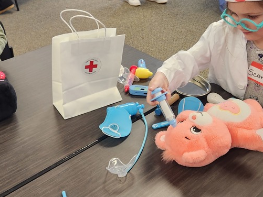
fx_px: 357
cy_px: 61
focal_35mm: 47
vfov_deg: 30.6
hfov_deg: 40.3
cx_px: 108
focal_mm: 5.4
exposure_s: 1/120
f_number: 1.8
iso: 320
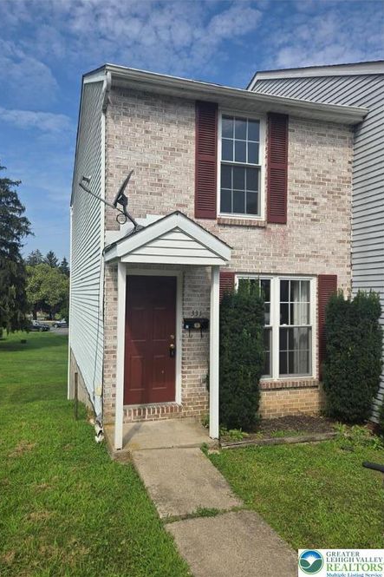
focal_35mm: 24
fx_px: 384
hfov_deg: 53.0
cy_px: 288
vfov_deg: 73.8
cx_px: 168
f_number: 1.8
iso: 25
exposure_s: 1/2470
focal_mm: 5.4
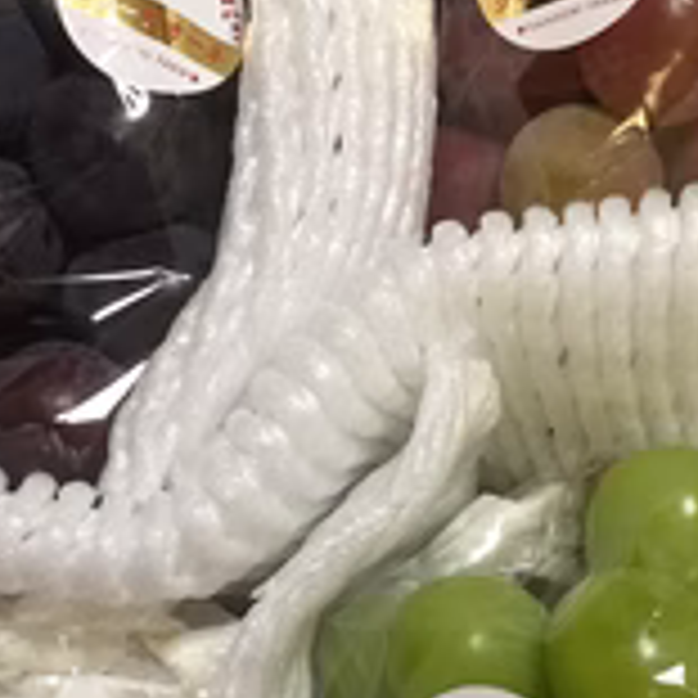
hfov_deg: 26.1
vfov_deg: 25.8
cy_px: 522
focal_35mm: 66
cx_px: 351
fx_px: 1506
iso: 125
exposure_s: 1/30
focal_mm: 4.15
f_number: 2.2
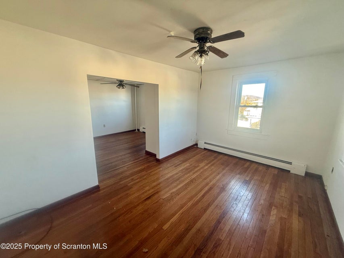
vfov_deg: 85.7
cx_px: 172
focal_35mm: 14
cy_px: 129
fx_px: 139
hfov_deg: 102.1
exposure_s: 1/99
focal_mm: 2.22
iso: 200
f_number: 2.2
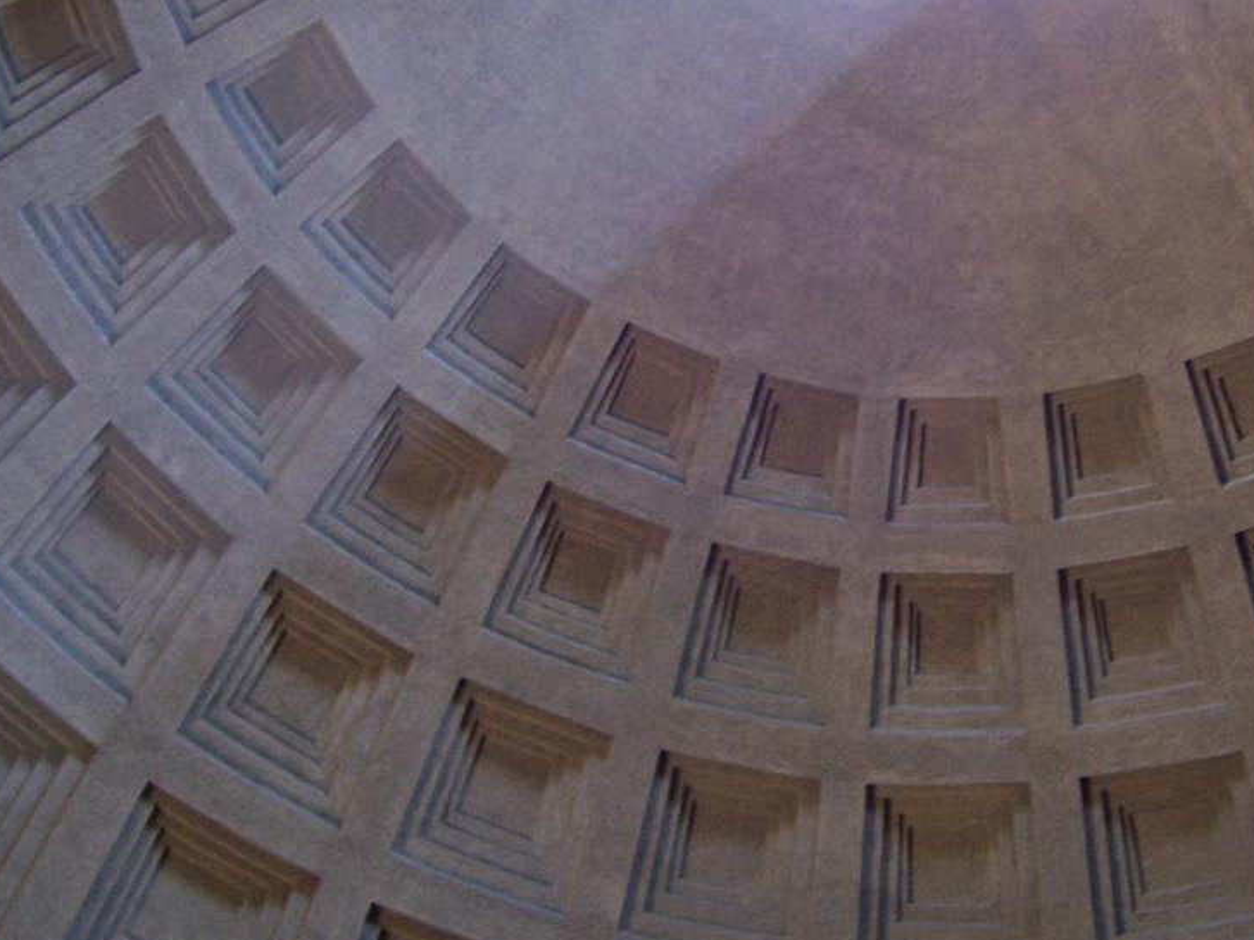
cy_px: 345
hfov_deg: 31.1
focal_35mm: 62
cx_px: 780
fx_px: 2246
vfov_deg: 23.6
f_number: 3.3
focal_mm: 7.3
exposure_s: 1/20
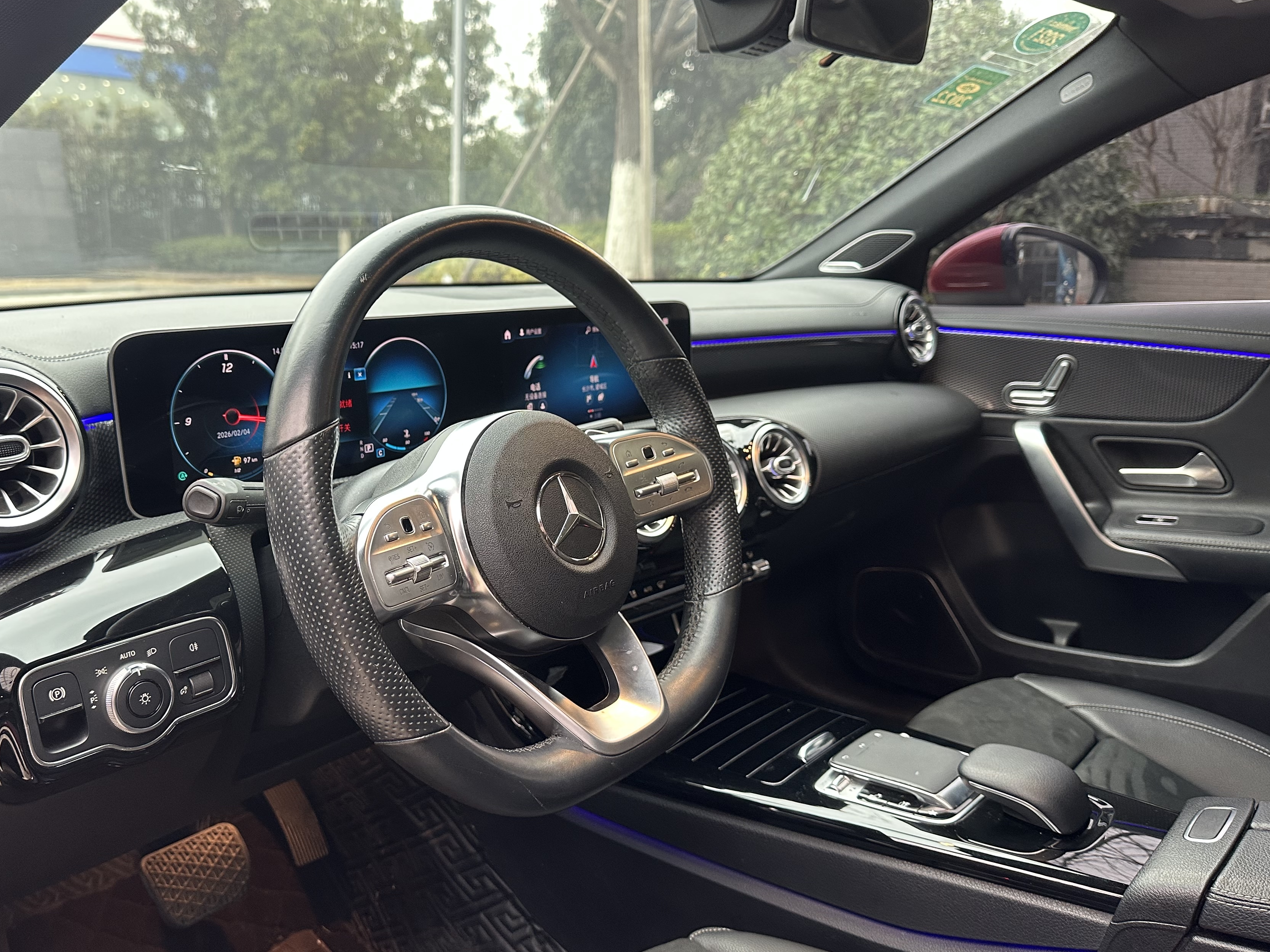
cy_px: 478
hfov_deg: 61.2
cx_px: 512
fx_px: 1064
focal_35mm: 29
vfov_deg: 48.2
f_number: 1.78
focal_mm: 6.86
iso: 250
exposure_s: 1/60
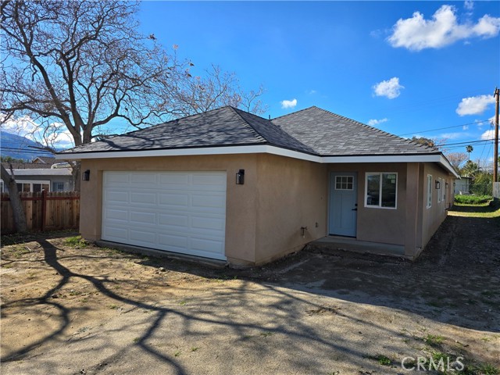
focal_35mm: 23
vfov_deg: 58.9
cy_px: 188
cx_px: 250
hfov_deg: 73.9
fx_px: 332
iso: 12
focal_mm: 6.3
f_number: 1.7
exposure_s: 1/569
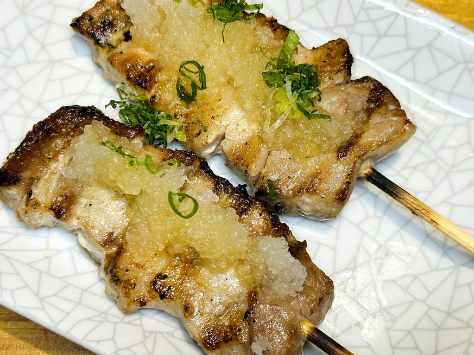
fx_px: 904
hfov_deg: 29.4
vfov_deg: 22.3
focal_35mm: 66
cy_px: 170
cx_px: 242
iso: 64
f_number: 1.78
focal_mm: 6.86
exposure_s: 1/60
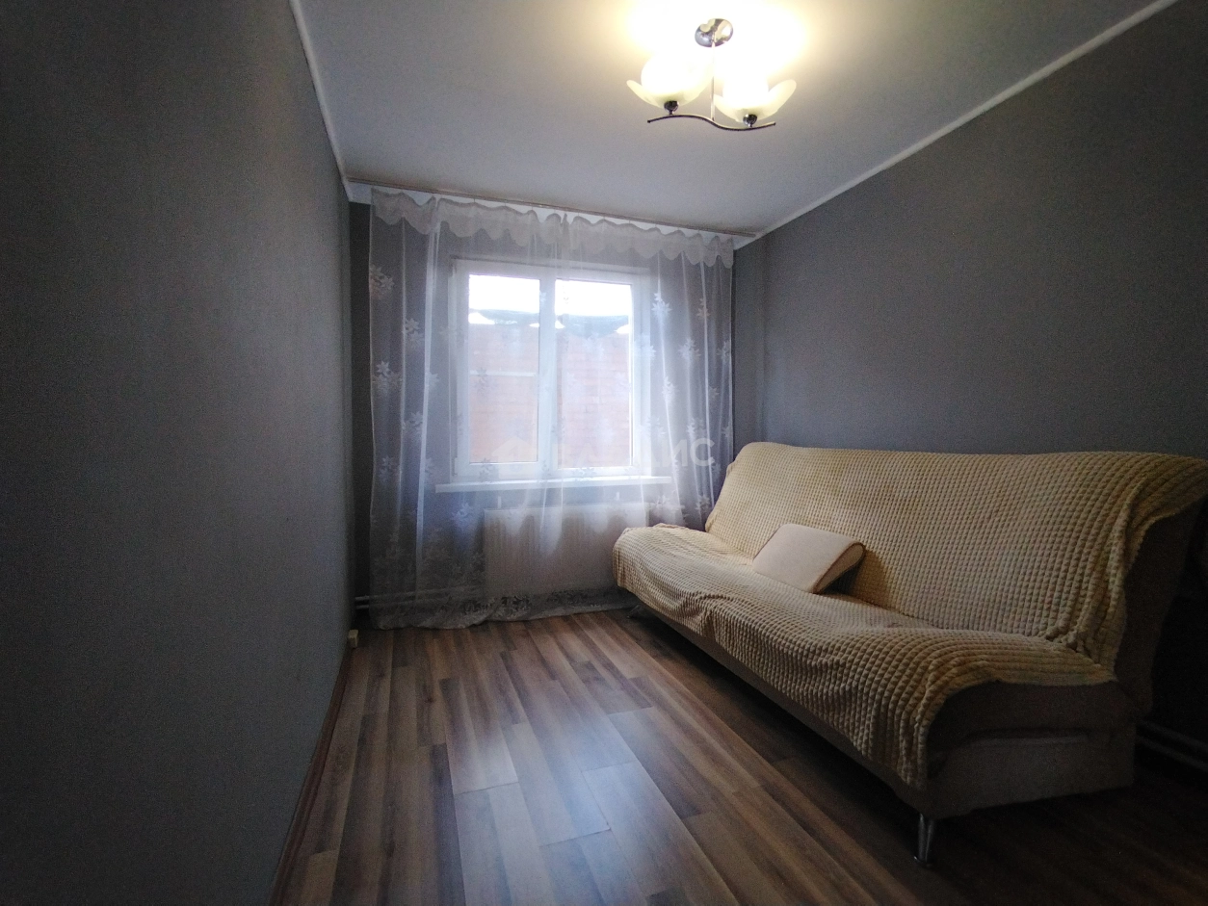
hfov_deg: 94.5
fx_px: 558
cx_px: 604
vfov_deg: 78.1
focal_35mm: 16
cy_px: 453
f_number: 2.2
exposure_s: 1/100
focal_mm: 1.68
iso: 409
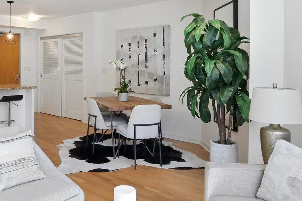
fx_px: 294
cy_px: 73
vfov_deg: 37.6
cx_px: 85
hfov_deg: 52.6
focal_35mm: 35
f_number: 11
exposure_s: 1/60
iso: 800
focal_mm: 14
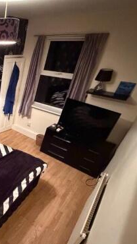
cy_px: 143
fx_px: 155
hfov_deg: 36.7
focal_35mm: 24
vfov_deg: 75.7
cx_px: -27
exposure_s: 1/33
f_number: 2.2
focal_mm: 2.22
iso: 1600
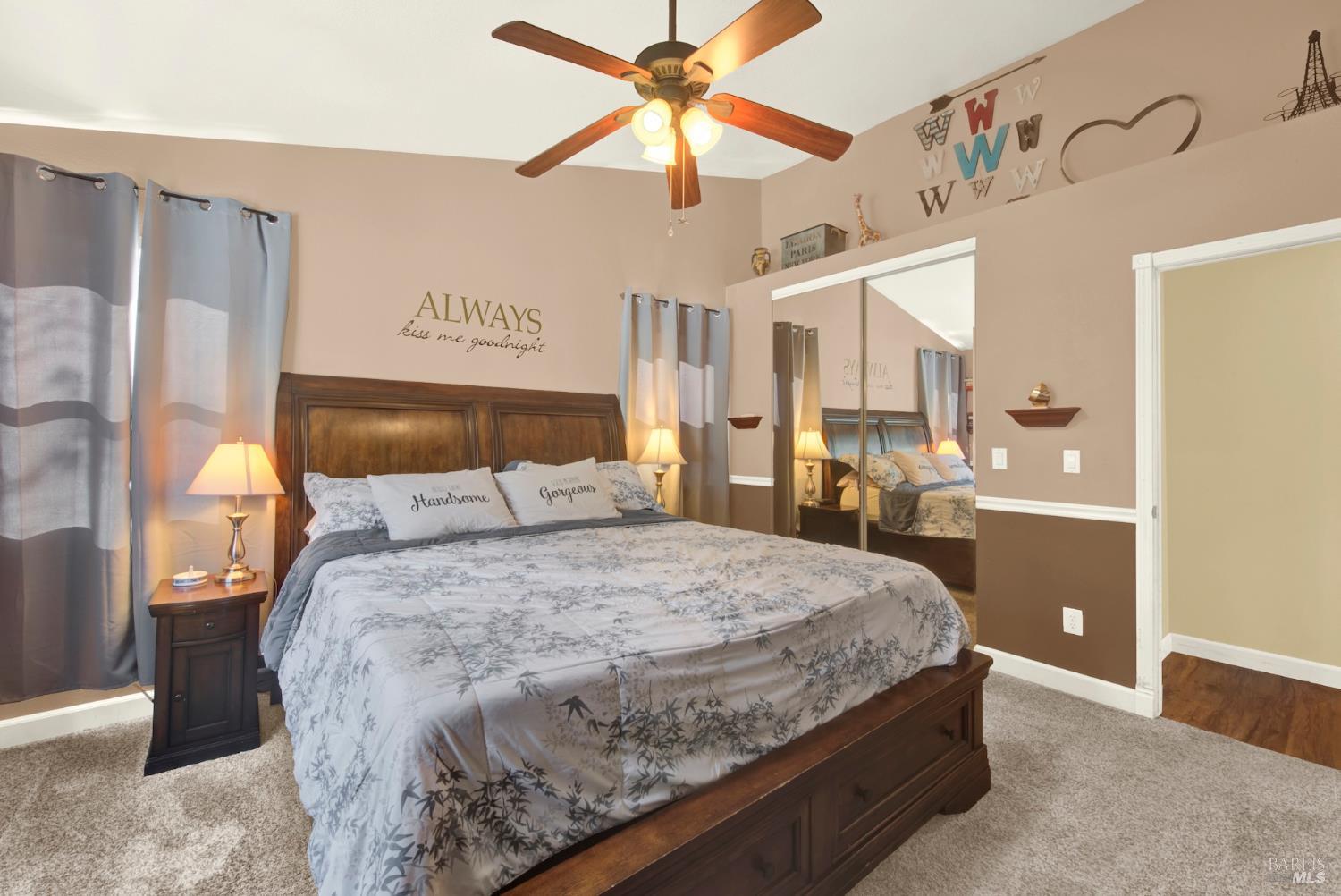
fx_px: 522
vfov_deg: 81.3
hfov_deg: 104.2
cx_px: 670
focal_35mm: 14
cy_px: 448
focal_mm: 14
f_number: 14
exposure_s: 1/4
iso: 100
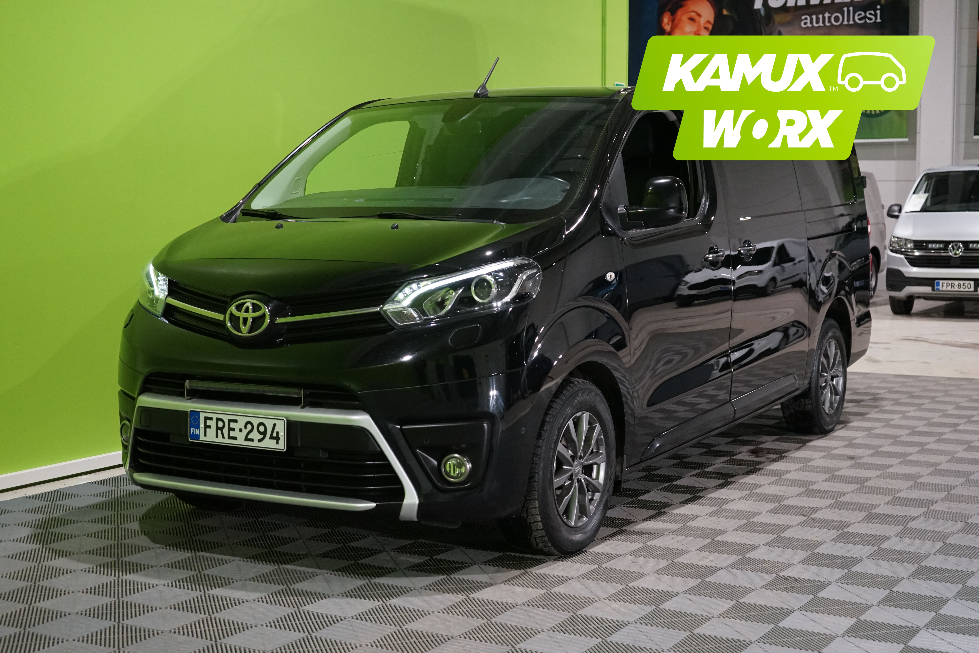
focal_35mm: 49
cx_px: 490
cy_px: 326
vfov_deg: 27.5
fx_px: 1332
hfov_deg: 40.3
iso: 2500
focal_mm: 49
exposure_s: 1/160
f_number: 4.5
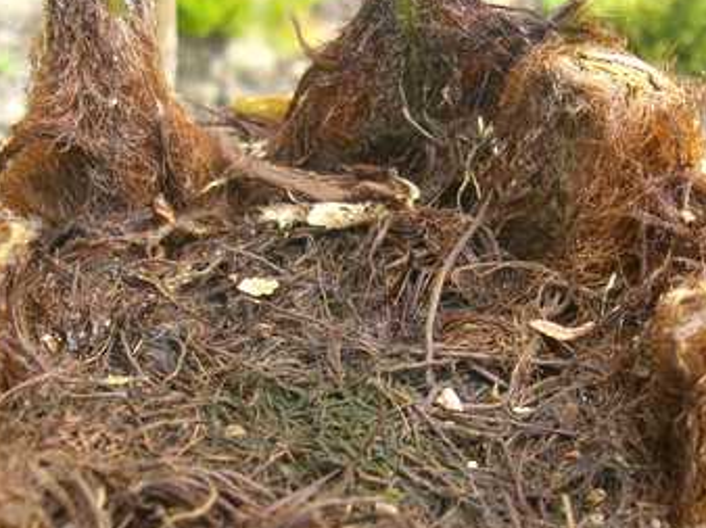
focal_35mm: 54
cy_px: 313
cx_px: 343
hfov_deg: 35.6
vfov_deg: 27.0
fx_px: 1101
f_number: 3.1
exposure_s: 1/60
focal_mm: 6.3
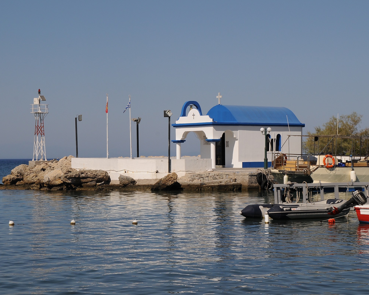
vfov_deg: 16.2
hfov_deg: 20.2
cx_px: 177
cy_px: 147
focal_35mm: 95
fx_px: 1037
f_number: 13
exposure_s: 1/640
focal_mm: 56
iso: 200
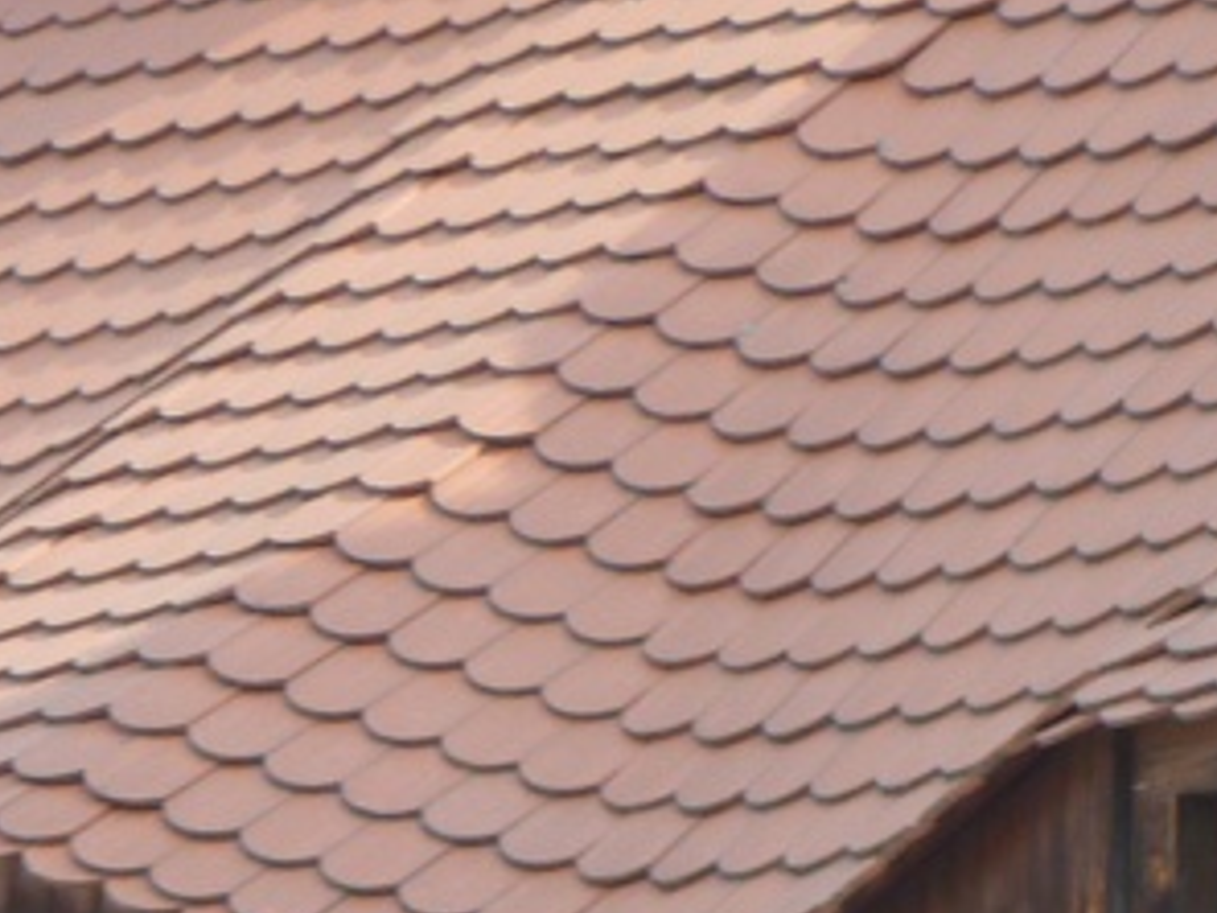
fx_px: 33259
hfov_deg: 2.1
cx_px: 382
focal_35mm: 946
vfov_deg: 1.6
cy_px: 1501
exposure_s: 1/125
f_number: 4.8
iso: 100
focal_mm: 45.7
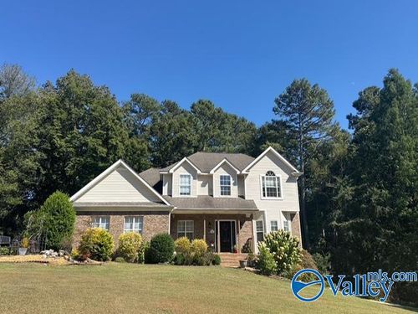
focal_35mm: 24
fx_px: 290
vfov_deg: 56.8
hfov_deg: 71.6
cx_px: 209
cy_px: 157
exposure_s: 1/3597
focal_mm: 6.76
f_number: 1.78
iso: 80
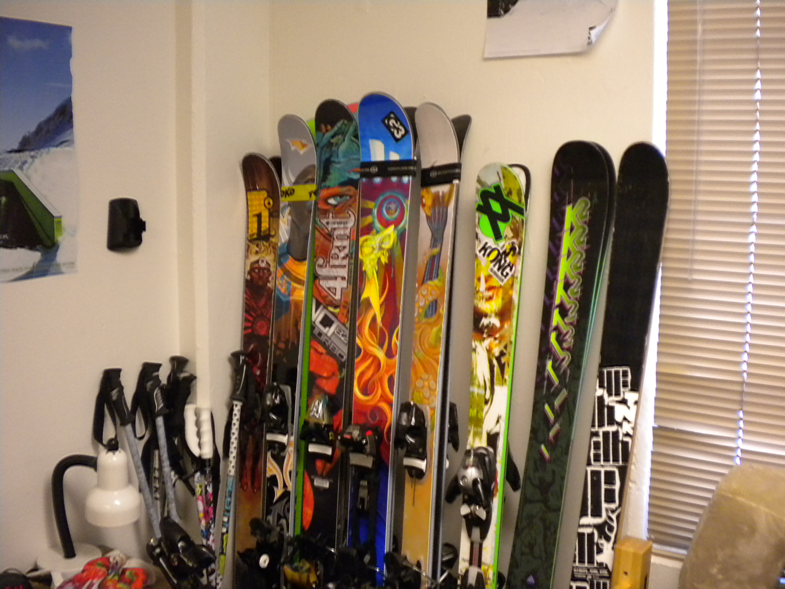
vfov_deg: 40.7
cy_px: 294
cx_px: 392
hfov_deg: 52.6
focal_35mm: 35
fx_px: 794
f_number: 3.1
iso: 400
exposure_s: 1/23.3
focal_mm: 6.3
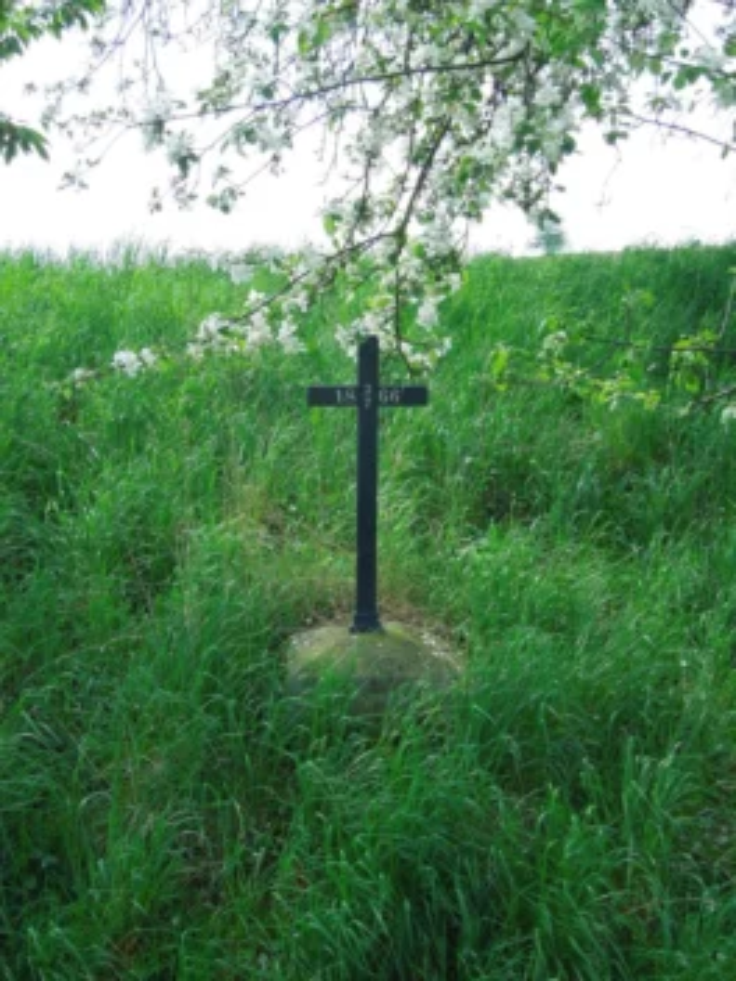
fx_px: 1361
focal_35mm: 48
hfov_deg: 30.3
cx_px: 368
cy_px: 490
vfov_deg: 39.7
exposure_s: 1/200
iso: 400
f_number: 8
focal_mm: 8.7
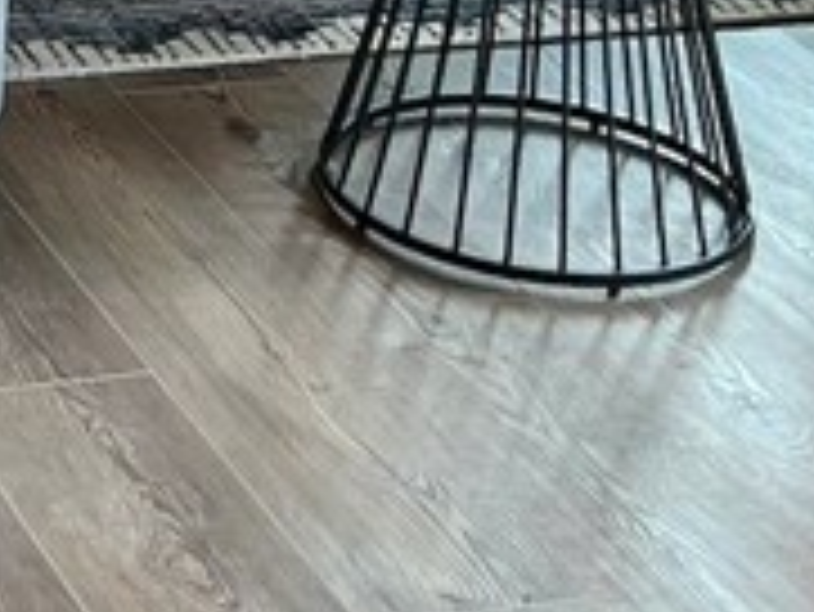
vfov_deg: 8.9
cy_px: -1004
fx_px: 3459
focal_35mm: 147
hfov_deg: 12.9
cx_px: -297
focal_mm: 5.7
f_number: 1.5
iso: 100
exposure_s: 1/120
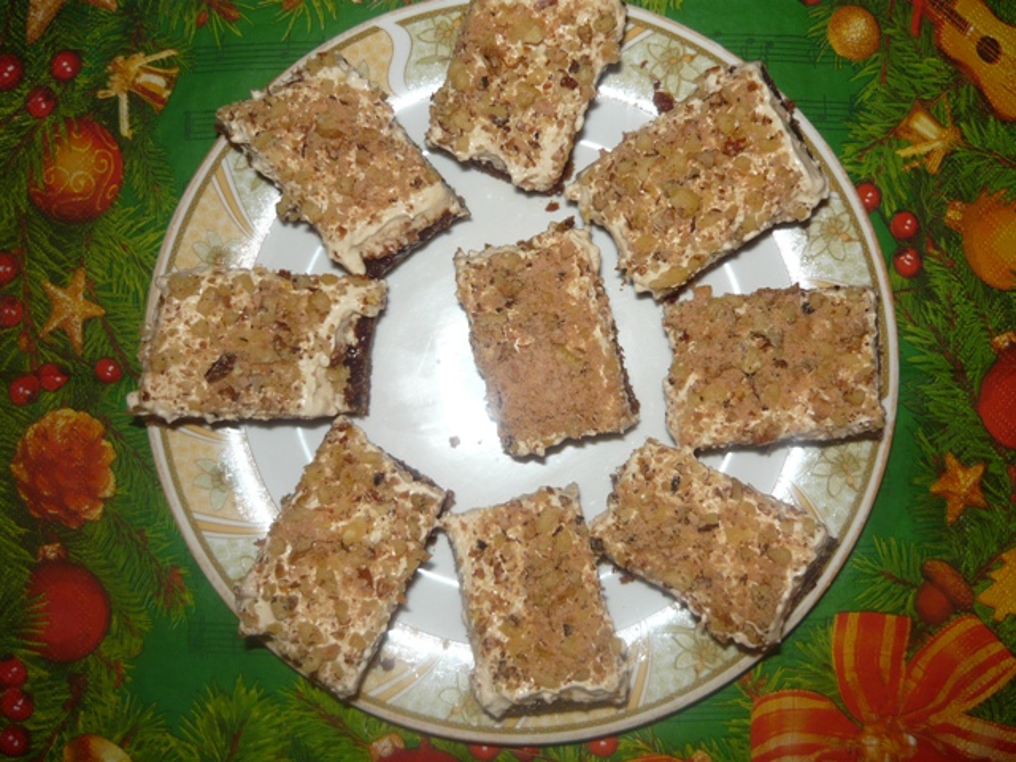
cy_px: 381
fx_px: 969
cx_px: 508
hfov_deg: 55.4
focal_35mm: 33
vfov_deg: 42.9
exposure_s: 1/30
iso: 100
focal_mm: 5.5
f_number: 2.8
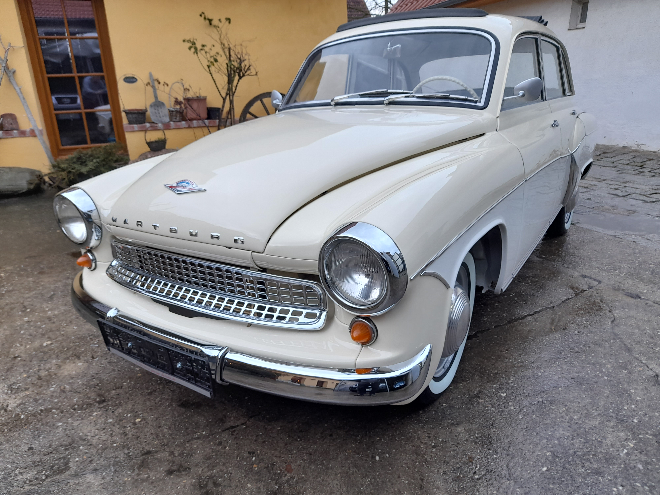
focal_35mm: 25
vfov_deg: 54.9
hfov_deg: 69.4
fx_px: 477
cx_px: 330
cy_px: 248
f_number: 2
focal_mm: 4.6
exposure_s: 1/50
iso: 50
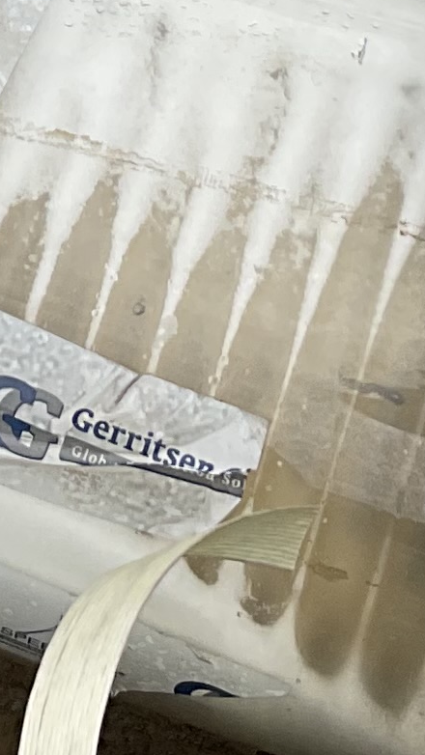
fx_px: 3265
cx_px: -40
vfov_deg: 12.5
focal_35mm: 163
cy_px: -408
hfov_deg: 7.4
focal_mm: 3
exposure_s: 1/2427
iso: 25
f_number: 1.8
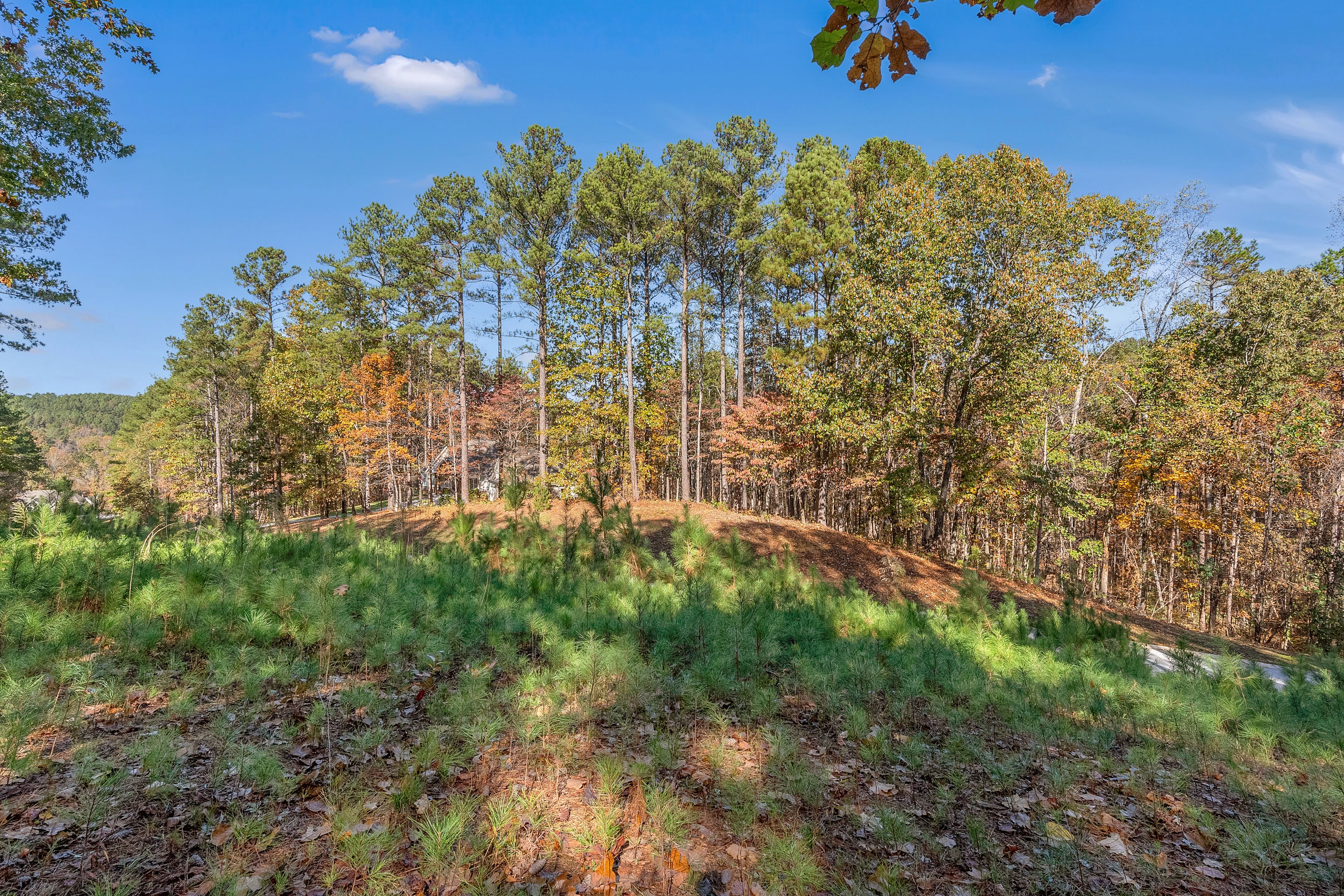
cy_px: 424
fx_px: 635
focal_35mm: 17
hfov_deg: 93.2
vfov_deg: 70.4
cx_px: 635
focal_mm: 16
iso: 400
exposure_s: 1/400
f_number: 8
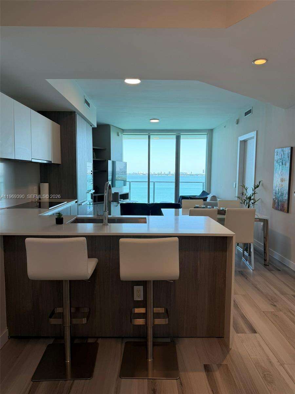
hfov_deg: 56.8
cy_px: 197
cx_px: 148
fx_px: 273
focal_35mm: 24
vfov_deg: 71.6
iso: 80
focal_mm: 6.76
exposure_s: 1/174
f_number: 1.78
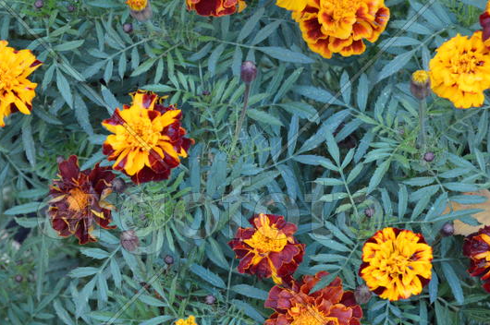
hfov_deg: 15.1
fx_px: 1846
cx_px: 216
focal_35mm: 136
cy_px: 216
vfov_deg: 10.1
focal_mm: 55
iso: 800
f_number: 5.6
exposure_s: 1/50
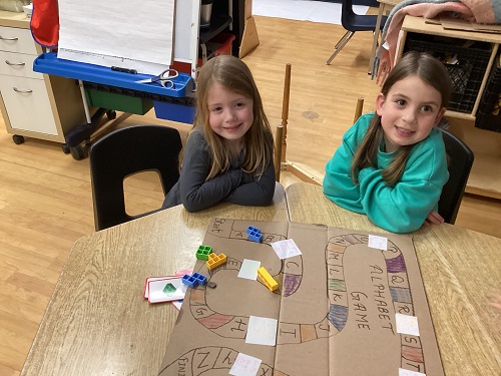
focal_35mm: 31
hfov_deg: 58.4
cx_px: 250
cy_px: 188
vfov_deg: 45.4
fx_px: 449
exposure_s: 1/50
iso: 250
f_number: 2.4
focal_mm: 3.3
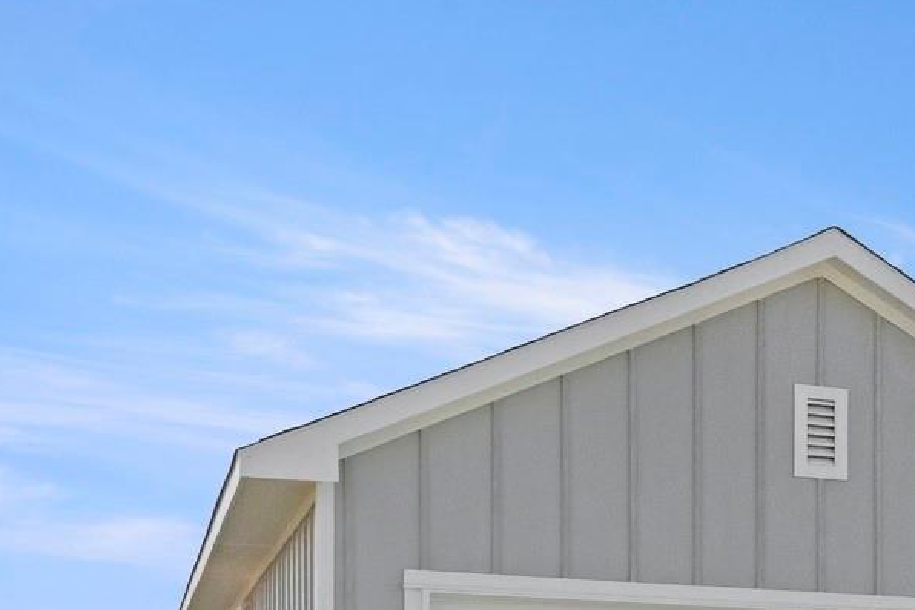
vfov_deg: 13.7
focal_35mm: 98
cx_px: 1065
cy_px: 661
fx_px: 2490
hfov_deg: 19.7
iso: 400
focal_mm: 24
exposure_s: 1/3200
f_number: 8
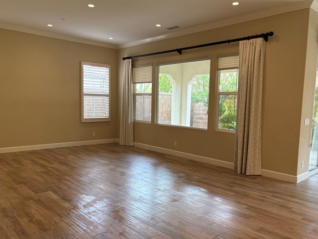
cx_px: 160
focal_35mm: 29
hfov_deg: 61.7
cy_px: 127
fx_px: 266
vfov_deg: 48.2
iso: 80
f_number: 1.6
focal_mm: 5.96
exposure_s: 1/120
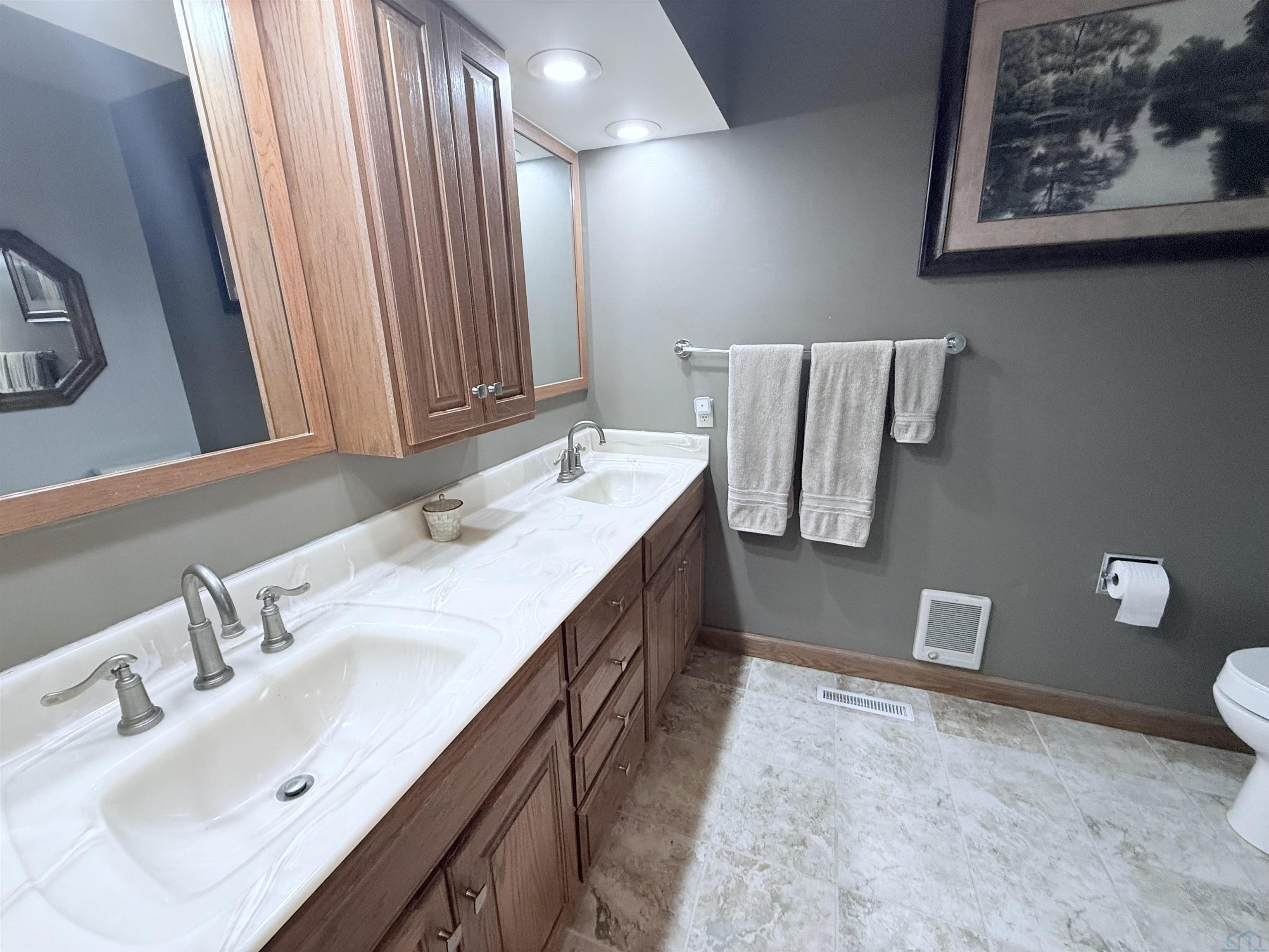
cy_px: 476
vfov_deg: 85.7
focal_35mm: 14
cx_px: 634
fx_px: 513
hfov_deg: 102.1
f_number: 2.2
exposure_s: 1/120
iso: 250
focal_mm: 2.22
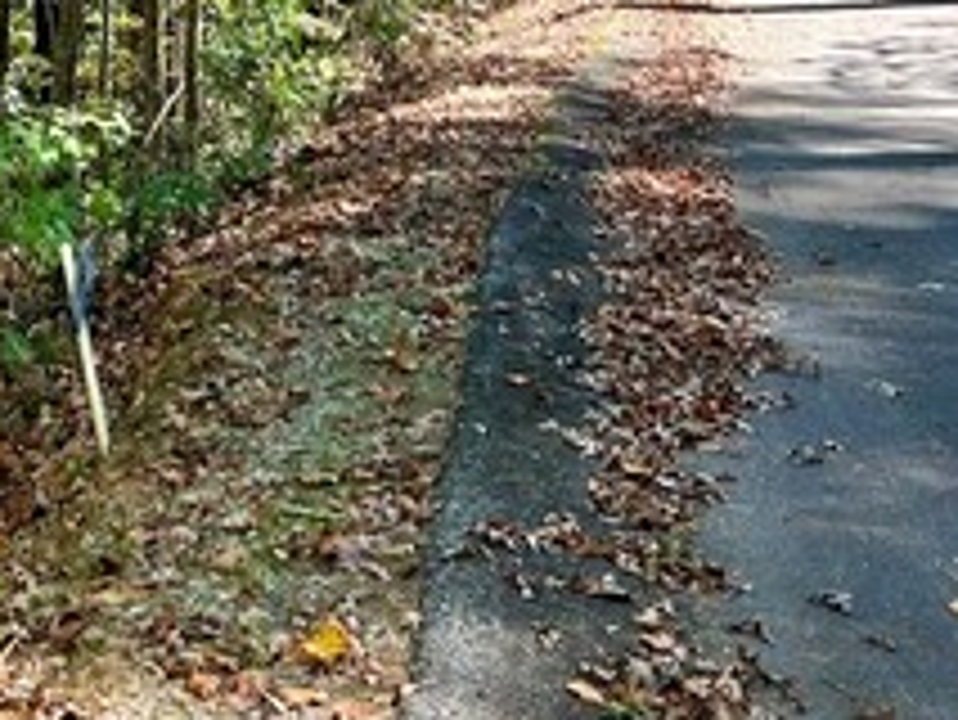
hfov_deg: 23.0
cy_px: -189
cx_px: -184
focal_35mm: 78
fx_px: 2160
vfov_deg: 17.8
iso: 50
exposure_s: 1/376
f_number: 1.5
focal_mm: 5.7
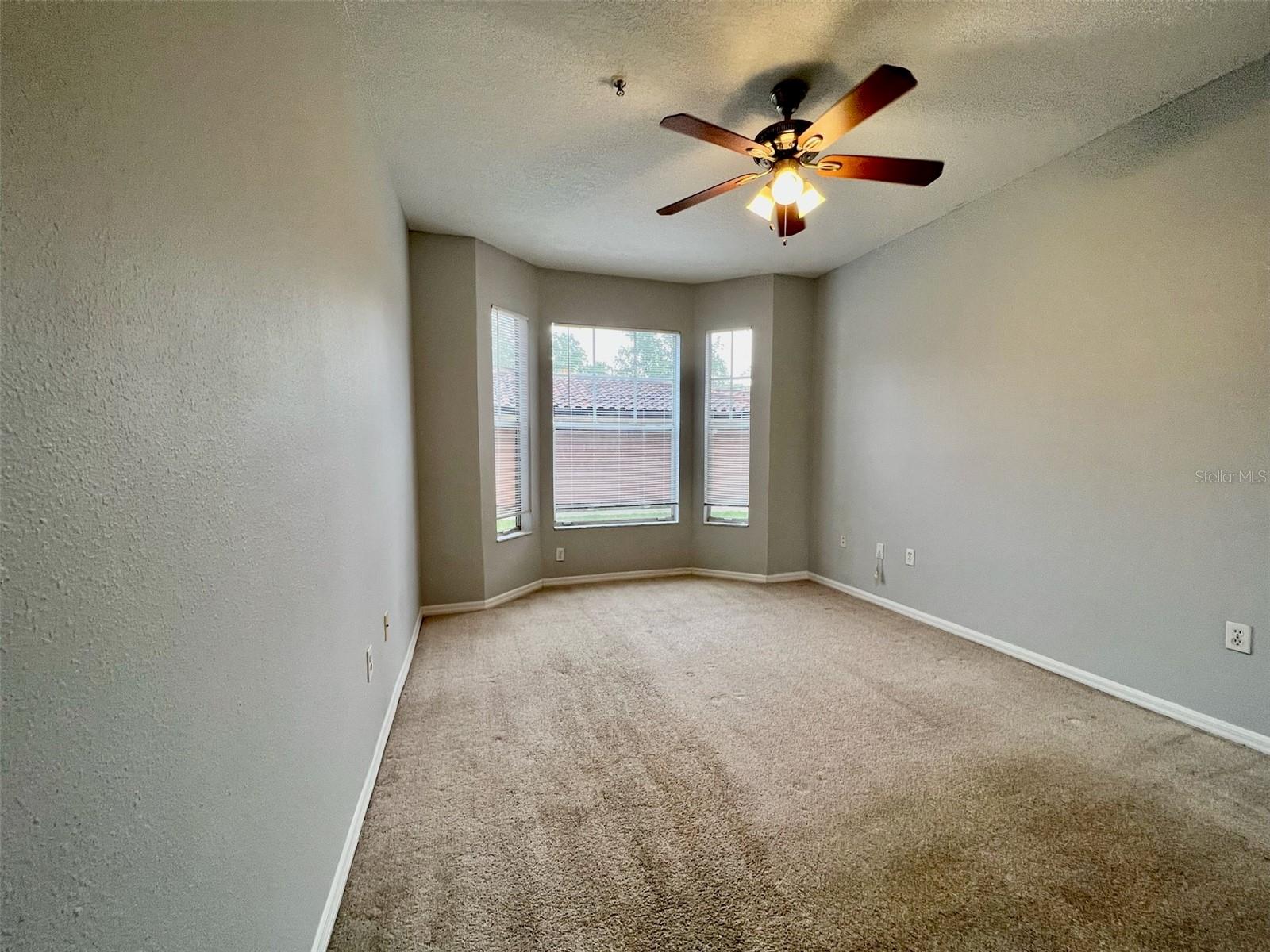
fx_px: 477
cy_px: 476
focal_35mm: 13
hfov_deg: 106.2
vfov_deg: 89.9
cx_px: 635
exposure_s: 1/120
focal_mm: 1.57
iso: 80
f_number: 1.8
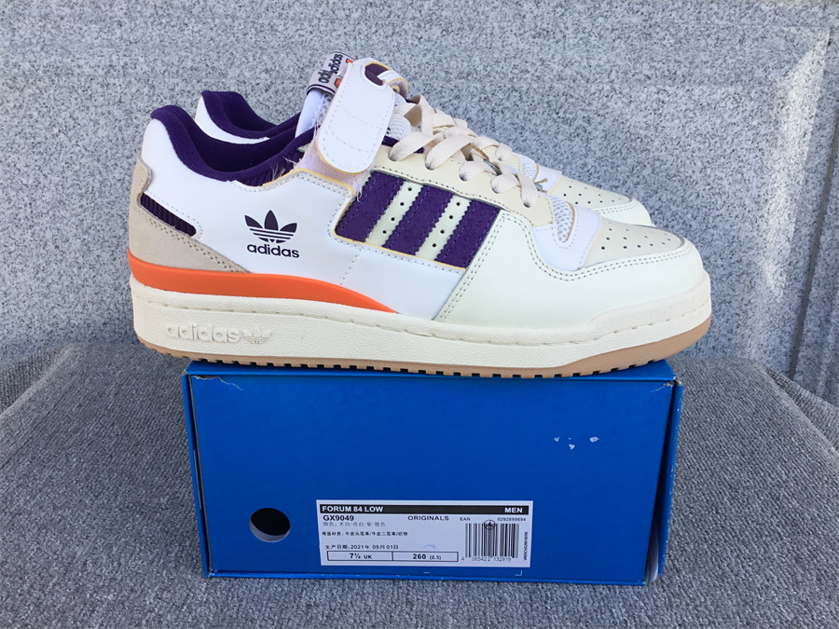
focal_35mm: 31
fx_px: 751
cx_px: 420
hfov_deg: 58.4
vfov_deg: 45.4
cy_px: 314
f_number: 2.4
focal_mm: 3.3
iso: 25
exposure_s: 1/377
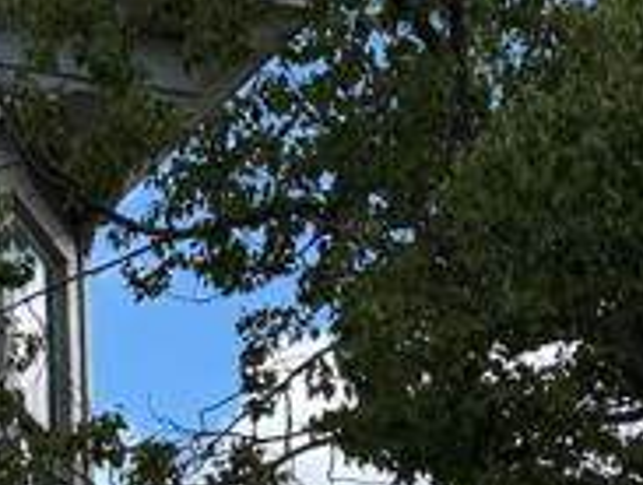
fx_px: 2494
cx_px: -639
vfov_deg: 10.0
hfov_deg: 12.8
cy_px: 1065
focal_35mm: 134
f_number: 1.78
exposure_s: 1/2525
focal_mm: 6.76
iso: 100
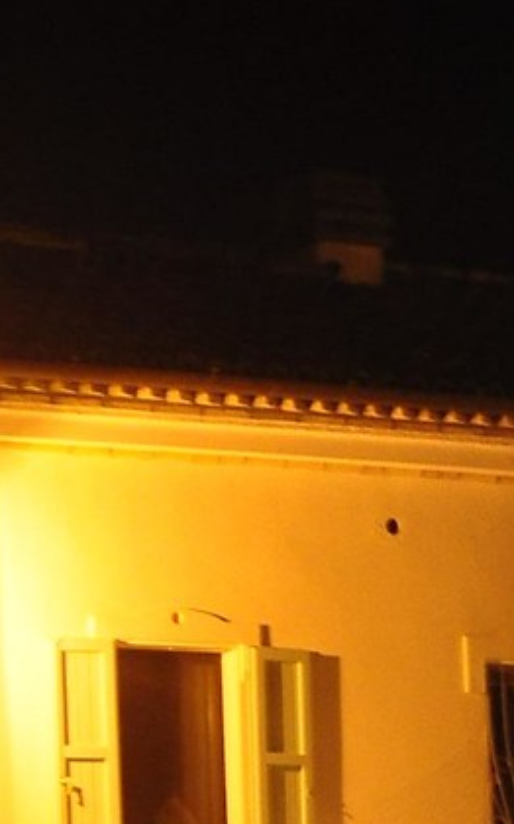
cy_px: 881
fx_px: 4509
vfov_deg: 10.3
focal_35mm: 201
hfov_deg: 6.3
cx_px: 1105
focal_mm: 23
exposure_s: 1/5
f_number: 5
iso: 800
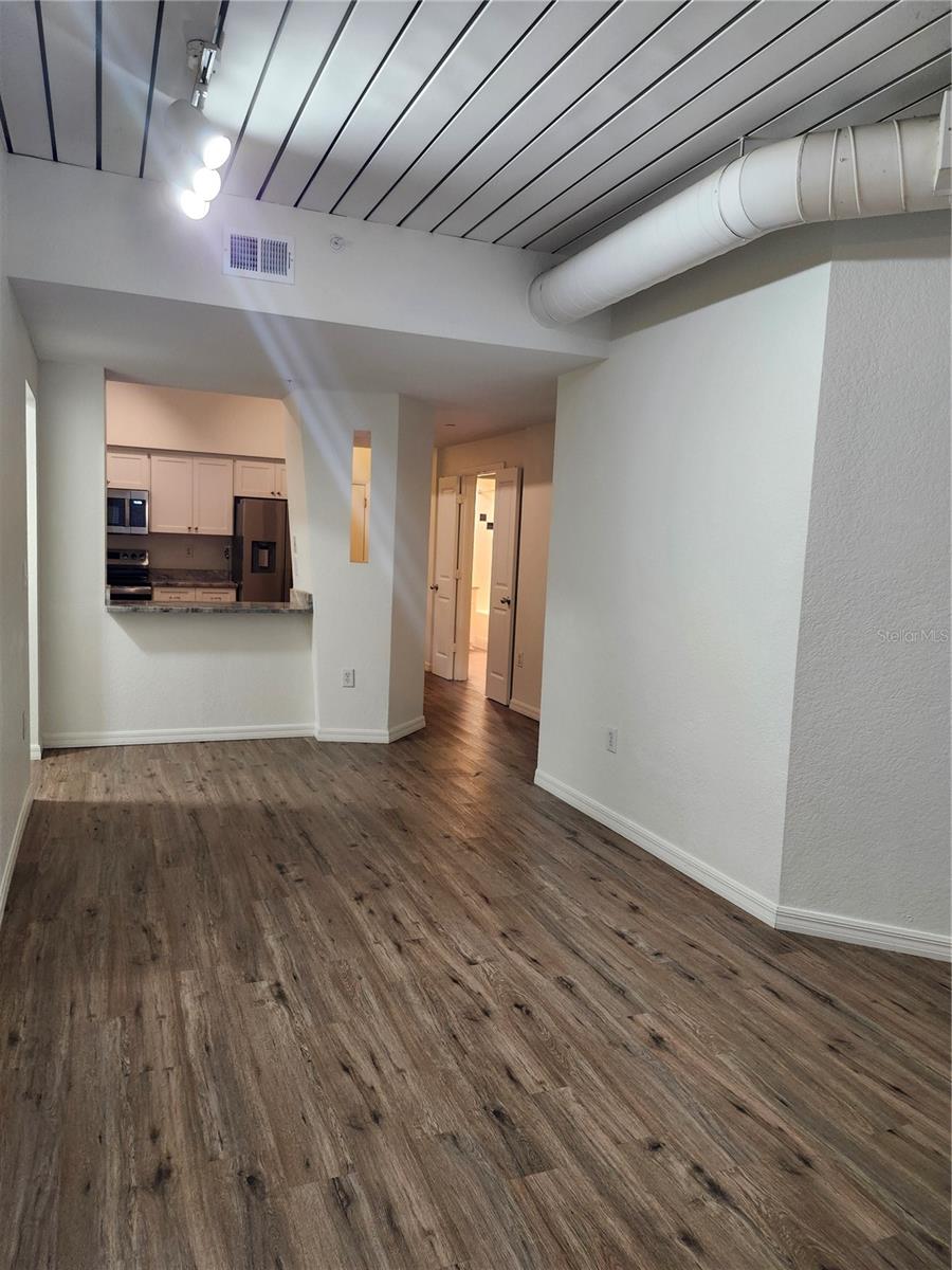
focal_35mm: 23
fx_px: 843
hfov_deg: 58.9
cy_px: 635
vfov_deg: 73.9
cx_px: 476
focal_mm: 5.54
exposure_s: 1/120
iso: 640
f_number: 1.8
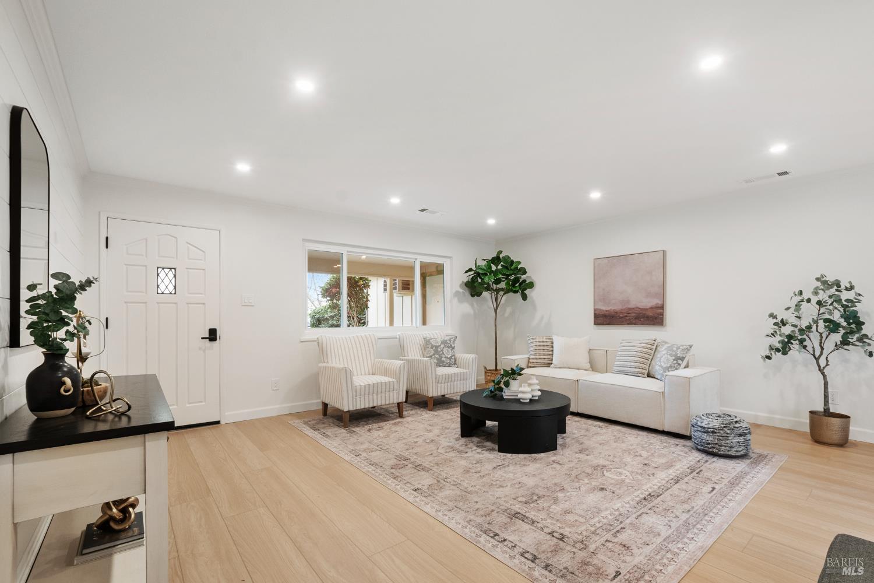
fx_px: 364
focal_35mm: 15
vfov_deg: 77.3
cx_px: 437
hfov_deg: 100.4
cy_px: 292
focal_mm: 10
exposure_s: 1/2.5
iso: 250
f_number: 8
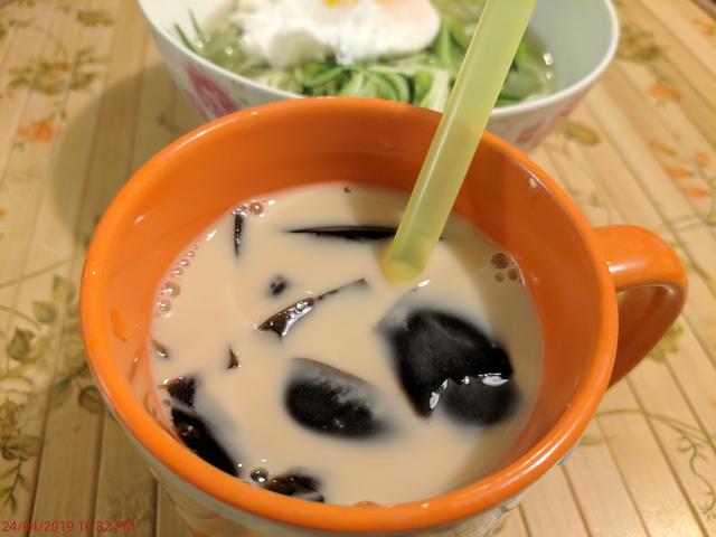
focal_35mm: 26
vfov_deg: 53.1
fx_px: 538
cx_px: 358
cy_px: 268
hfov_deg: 67.3
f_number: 2
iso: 637
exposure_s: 1/30
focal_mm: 4.67
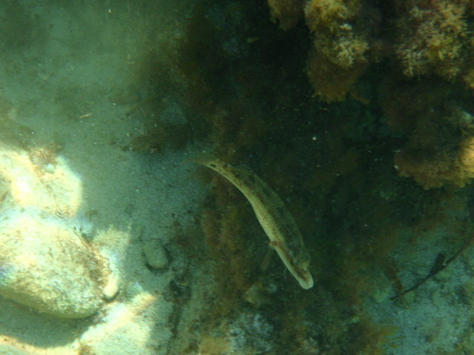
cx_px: 237
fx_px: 1397
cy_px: 178
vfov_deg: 14.5
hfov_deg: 19.3
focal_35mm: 102
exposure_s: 1/125
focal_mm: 18.2
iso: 100
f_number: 5.1
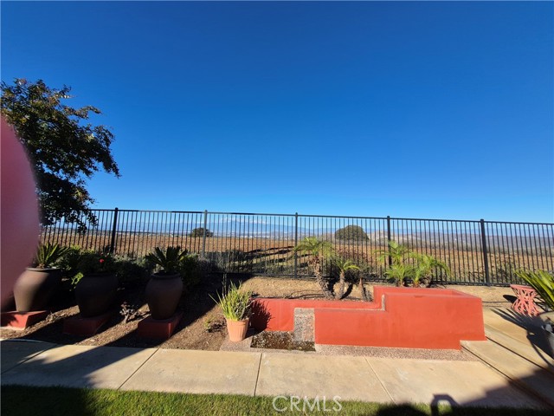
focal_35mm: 13
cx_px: 277
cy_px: 208
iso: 50
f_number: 2.2
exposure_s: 1/1996
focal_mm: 1.74
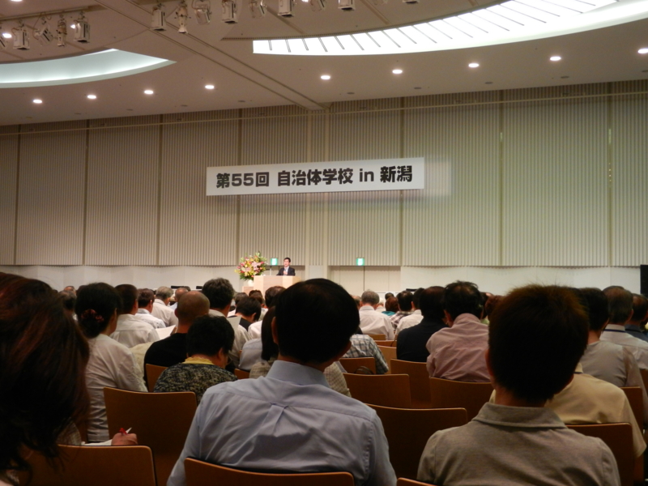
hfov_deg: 42.1
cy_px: 243
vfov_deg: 32.2
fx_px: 842
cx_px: 324
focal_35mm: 45
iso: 360
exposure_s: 1/30
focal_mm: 8.2
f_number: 4.2
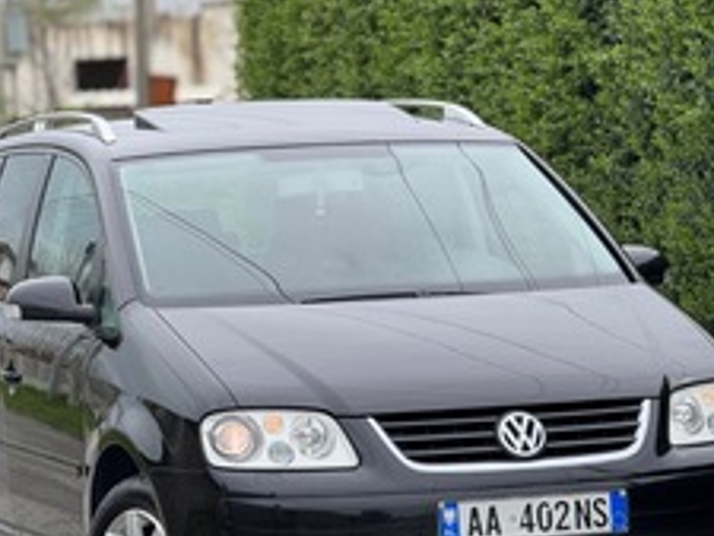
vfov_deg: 7.7
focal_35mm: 192
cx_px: 324
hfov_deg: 10.3
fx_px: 3962
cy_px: 330
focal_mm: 15.66
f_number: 2.8
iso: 50
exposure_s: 1/450
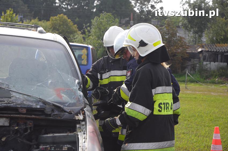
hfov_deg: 19.5
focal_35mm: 105
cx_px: 114
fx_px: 664
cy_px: 76
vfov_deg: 13.0
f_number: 6.3
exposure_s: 1/640
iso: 400
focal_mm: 70
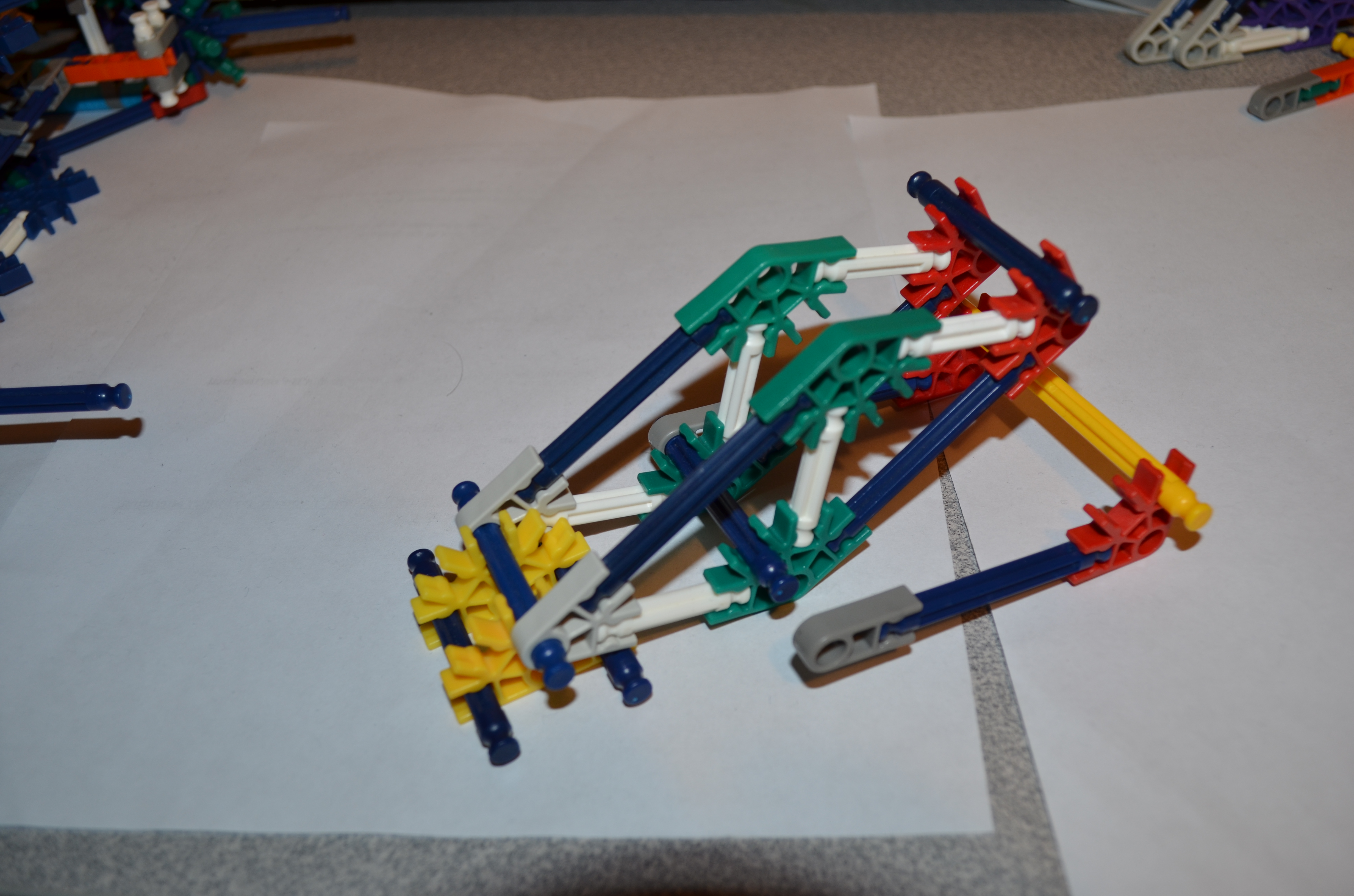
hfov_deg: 57.3
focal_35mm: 33
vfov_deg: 39.8
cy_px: 448
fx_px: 1239
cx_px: 677
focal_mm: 22
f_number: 5.6
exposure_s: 1/30
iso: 200
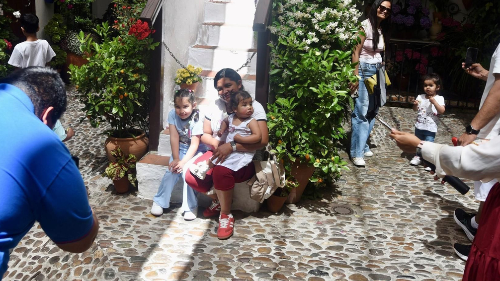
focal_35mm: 40
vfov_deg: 29.5
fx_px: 530
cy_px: 93
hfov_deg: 50.4
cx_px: 225
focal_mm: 24
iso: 100
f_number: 4.5
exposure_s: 1/250
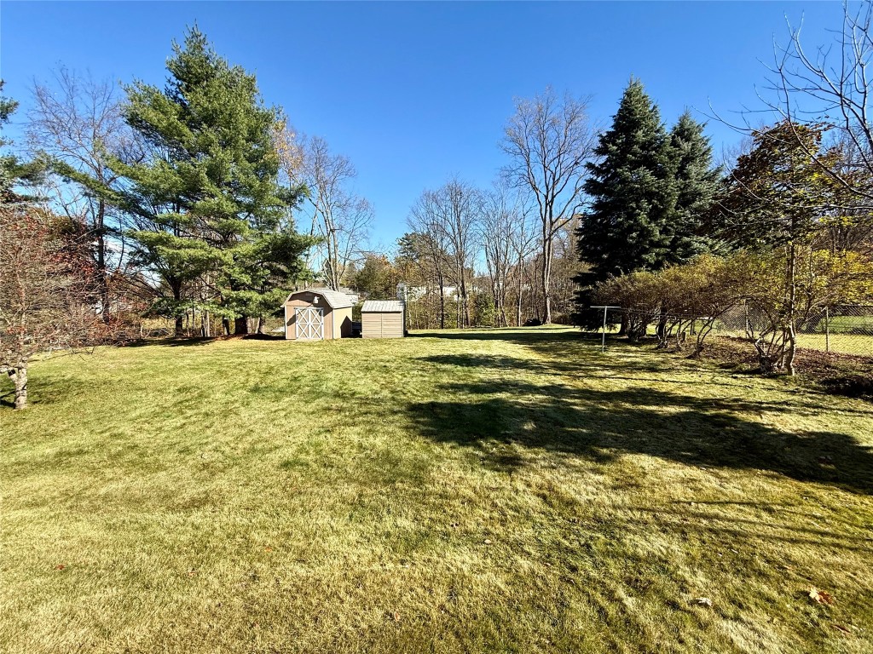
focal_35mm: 14
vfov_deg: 85.7
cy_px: 327
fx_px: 353
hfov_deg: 102.1
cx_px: 436
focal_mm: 2.22
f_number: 2.2
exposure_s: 1/928
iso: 50
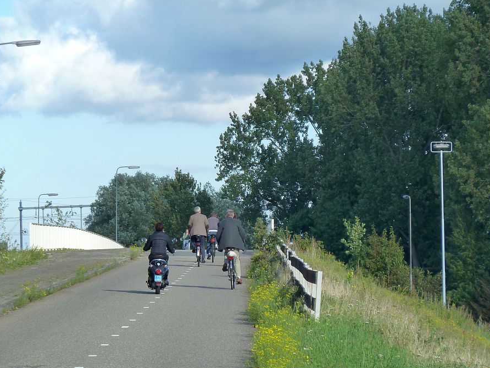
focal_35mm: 209
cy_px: 208
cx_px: 242
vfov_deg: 7.1
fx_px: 2958
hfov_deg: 9.5
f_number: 4.5
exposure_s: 1/250
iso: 125
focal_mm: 29.9
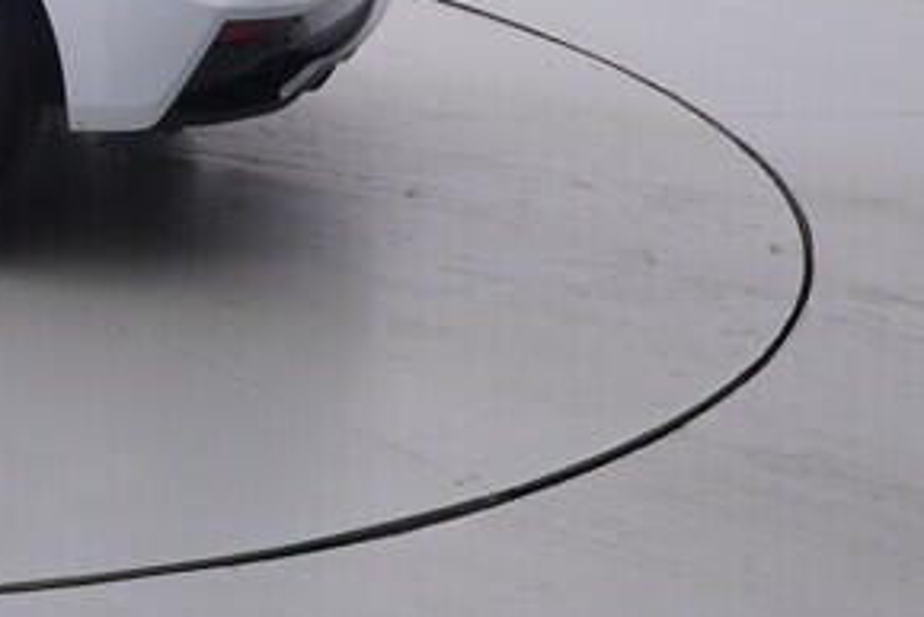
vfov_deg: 16.1
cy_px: -217
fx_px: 2048
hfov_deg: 20.0
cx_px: -636
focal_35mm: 80
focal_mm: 15
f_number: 5
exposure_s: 1/80
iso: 200
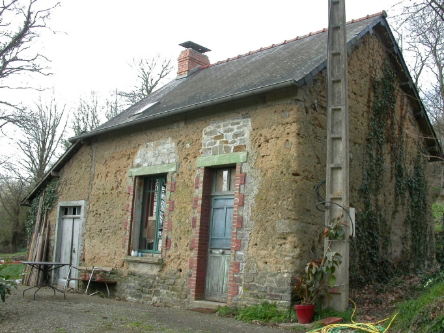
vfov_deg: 37.7
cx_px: 222
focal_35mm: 38
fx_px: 488
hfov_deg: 49.0
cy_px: 166
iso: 100
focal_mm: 7.85
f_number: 5.3
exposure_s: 1/122
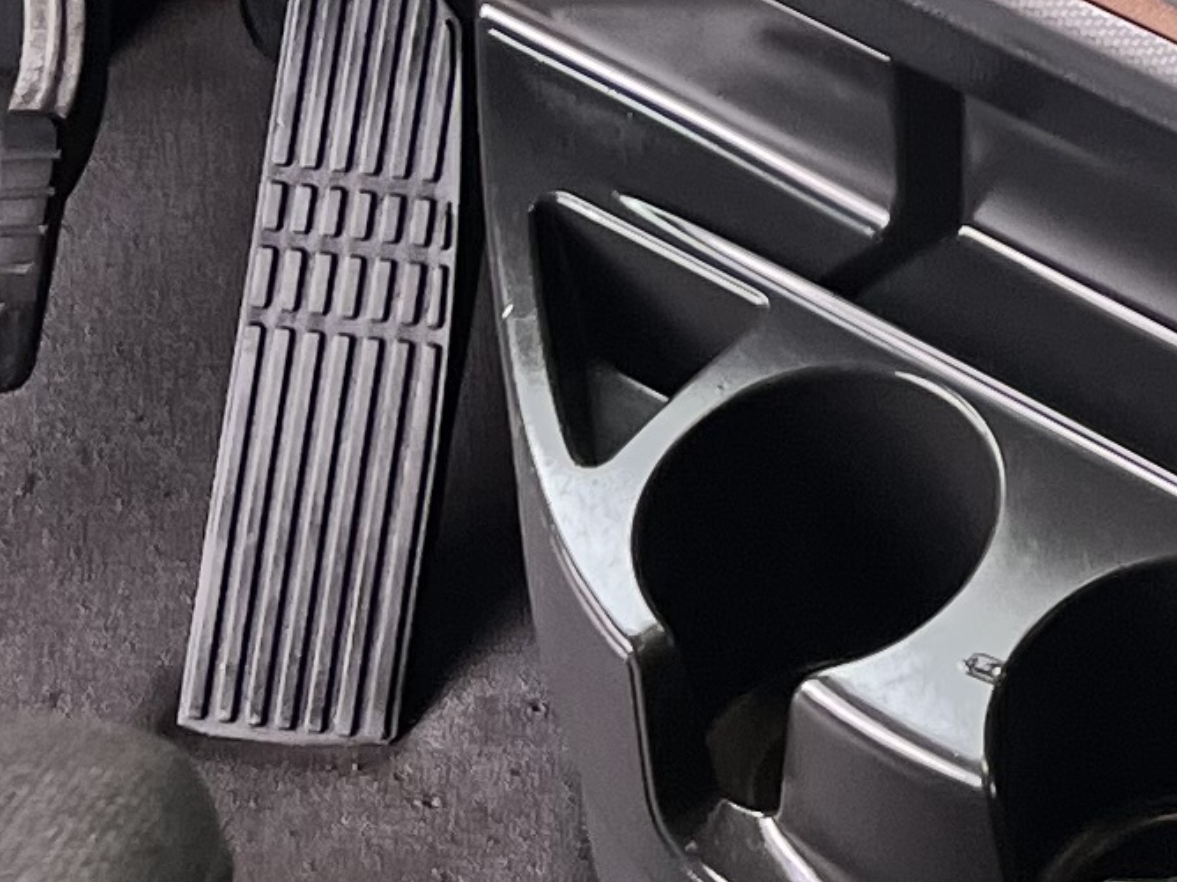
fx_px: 5338
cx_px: 1769
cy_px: -926
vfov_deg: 8.9
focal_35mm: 157
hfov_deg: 12.0
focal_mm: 5.1
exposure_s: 1/122
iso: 50
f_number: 1.6
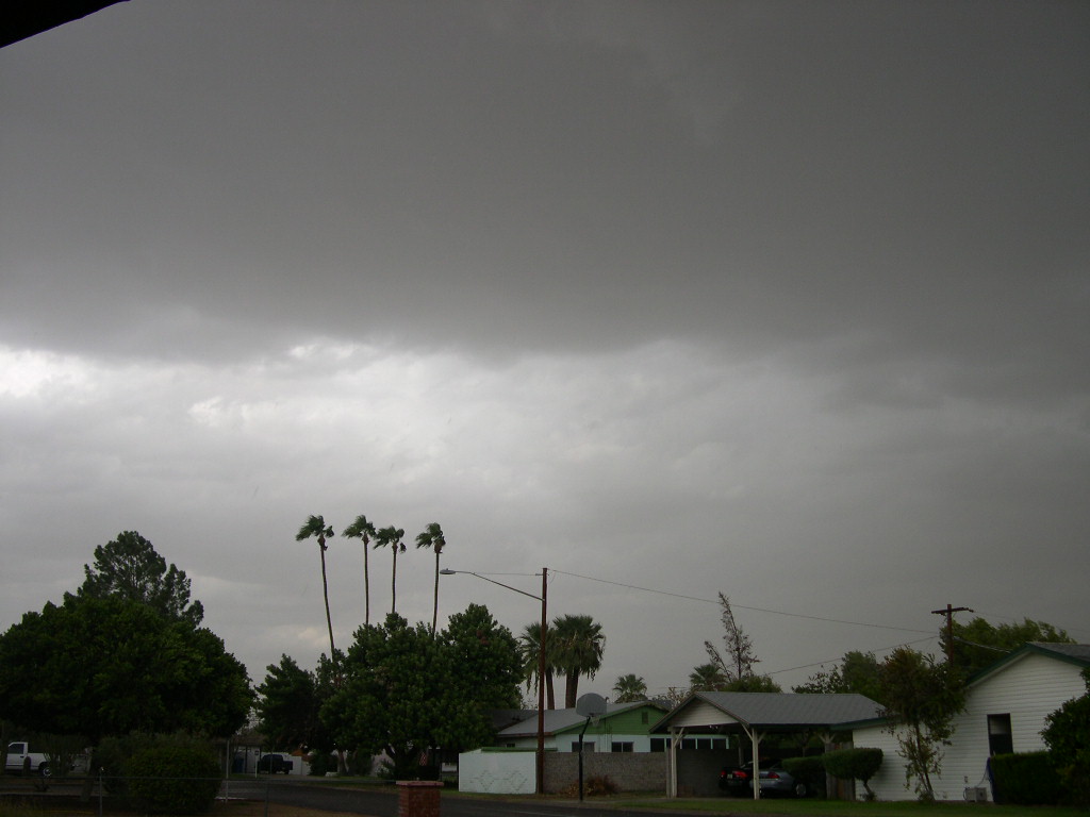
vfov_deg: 37.7
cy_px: 408
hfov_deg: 49.0
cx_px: 545
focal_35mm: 38
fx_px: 1197
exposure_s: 1/615
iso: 100
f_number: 2.8
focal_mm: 8
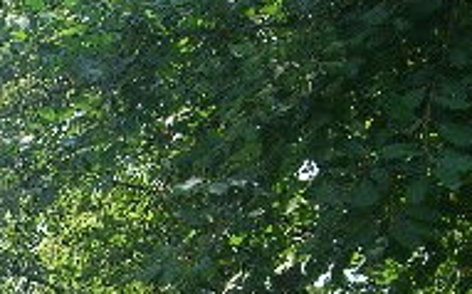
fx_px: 1581
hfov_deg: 16.0
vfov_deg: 10.3
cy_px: 443
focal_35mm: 123
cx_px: -154
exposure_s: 1/200
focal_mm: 7.9
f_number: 4
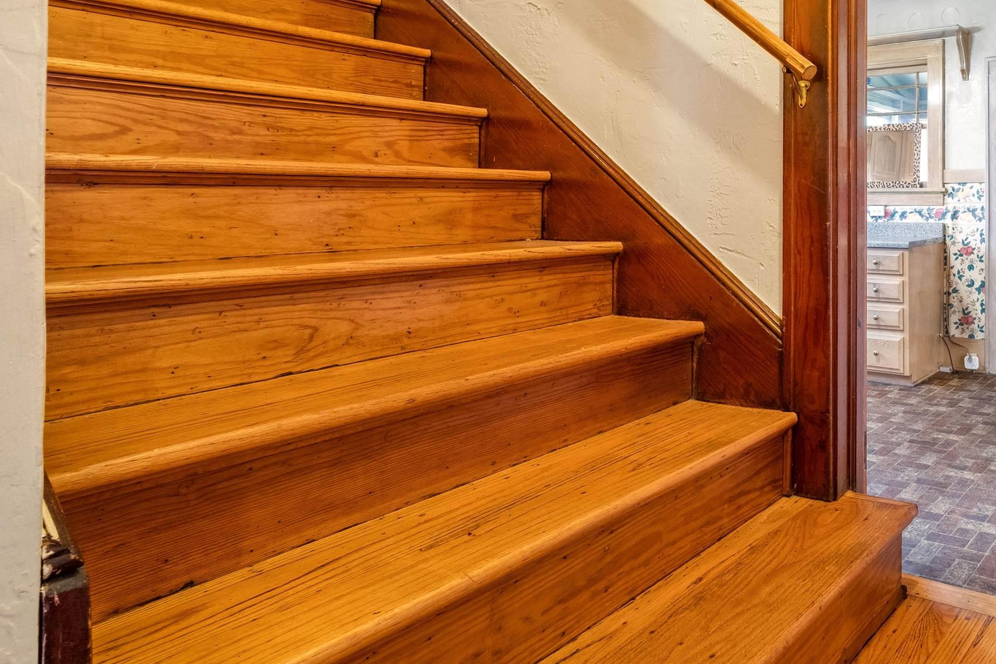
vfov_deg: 50.0
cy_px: 198
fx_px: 692
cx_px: 821
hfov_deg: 64.1
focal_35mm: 25
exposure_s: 1/1.25
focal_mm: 10
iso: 800
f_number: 7.1
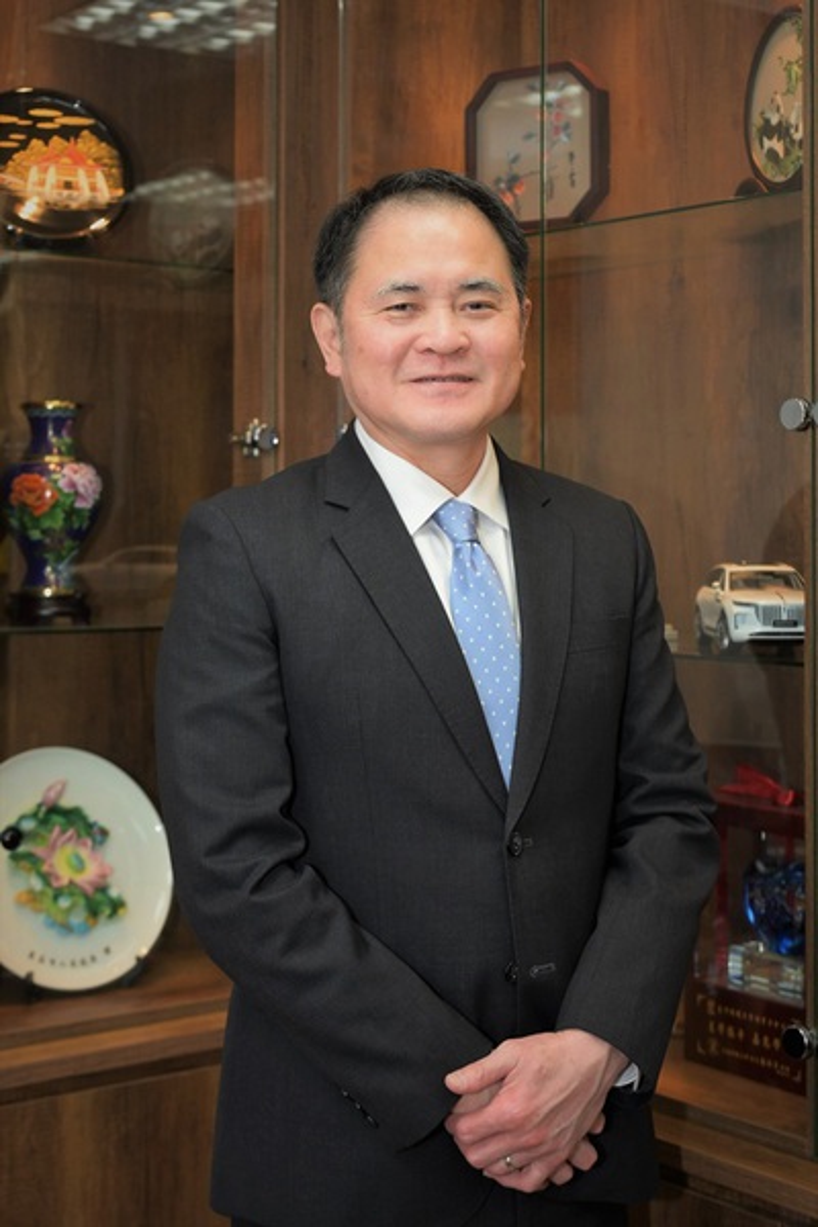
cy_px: 614
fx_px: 1500
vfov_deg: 44.5
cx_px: 409
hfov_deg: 30.5
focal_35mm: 44
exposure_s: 1/160
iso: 1000
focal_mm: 44
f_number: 4
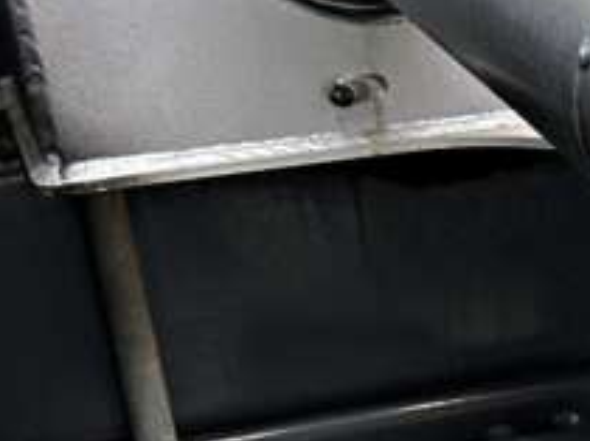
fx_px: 2281
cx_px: 1242
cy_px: 663
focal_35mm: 134
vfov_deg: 10.6
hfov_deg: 12.6
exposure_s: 1/121
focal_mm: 5.7
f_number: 1.5
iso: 100
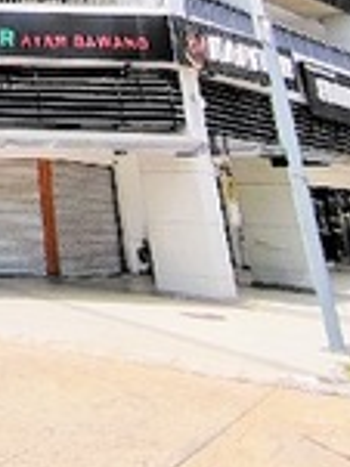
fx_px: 729
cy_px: -121
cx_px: -164
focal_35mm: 54
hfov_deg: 22.5
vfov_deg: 29.5
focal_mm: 1.43
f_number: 2.2
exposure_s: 1/1340
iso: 100
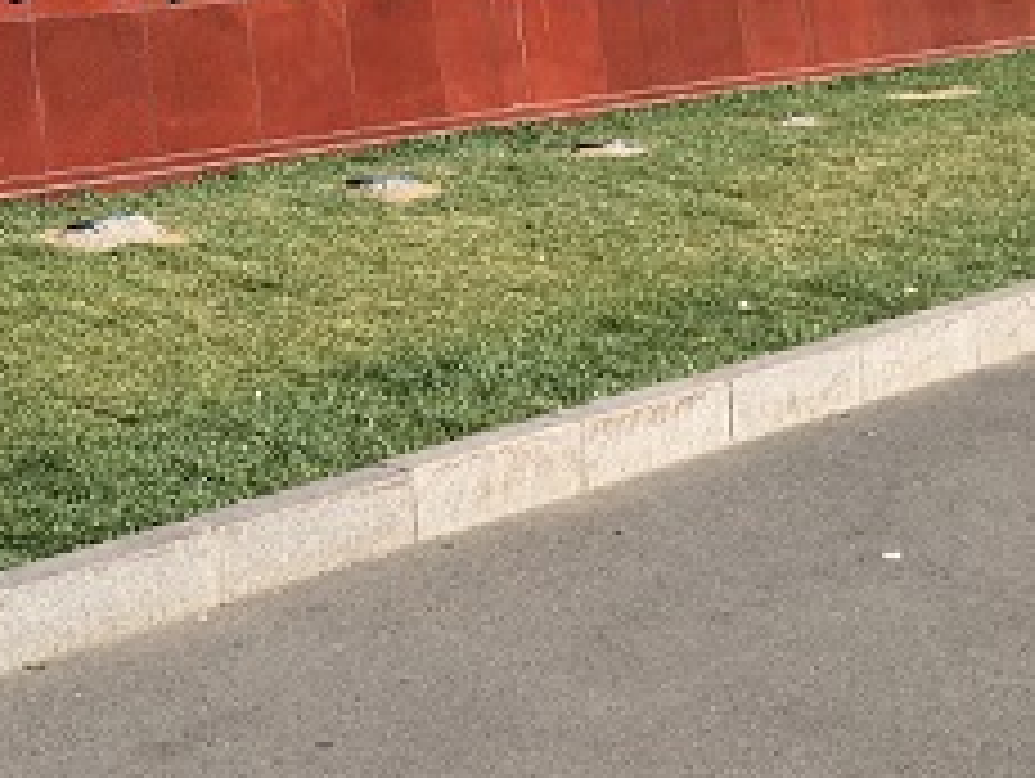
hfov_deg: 22.0
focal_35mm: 84
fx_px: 2514
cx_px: -117
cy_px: -220
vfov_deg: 16.7
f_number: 2.2
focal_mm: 4.15
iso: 25
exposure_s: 1/1241
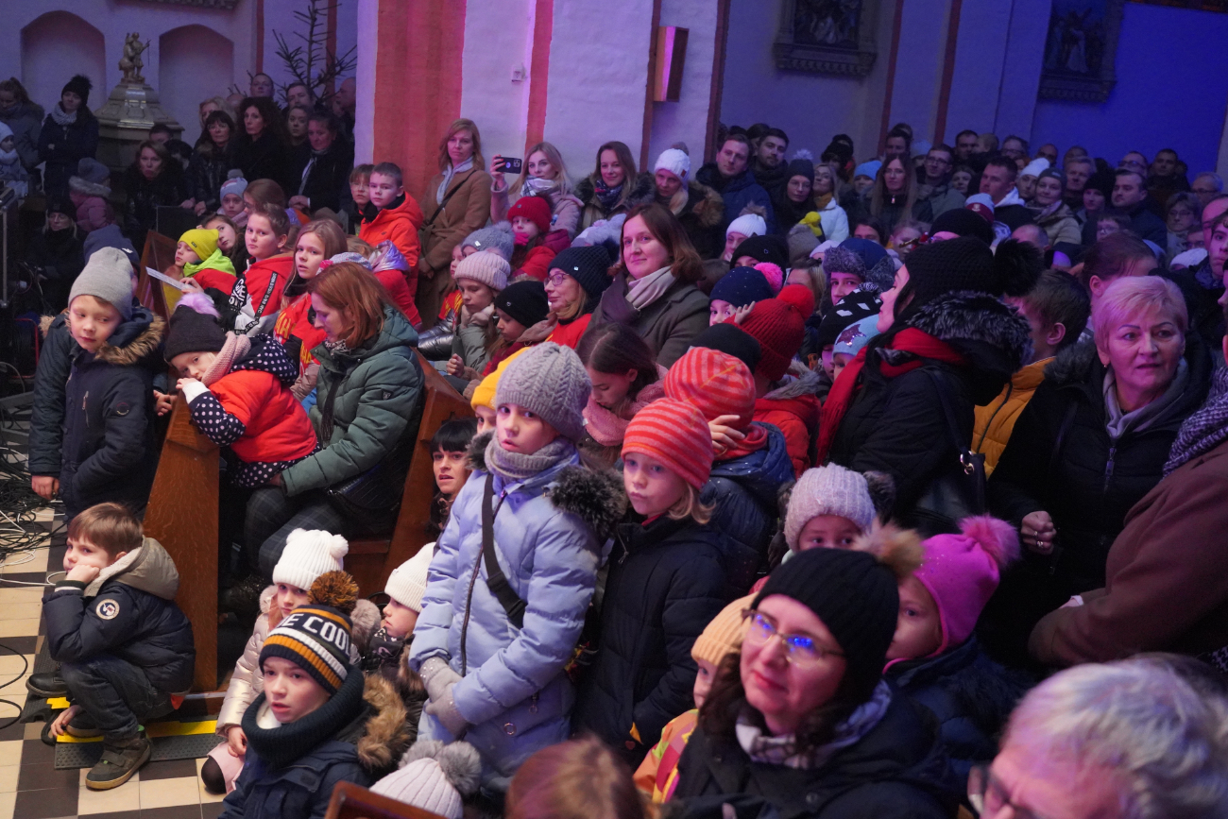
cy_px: 410
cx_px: 614
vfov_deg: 35.9
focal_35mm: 37
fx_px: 1262
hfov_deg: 51.9
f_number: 4
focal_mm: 37
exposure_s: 1/100
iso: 12800
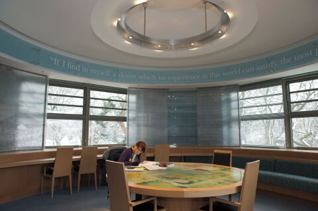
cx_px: 159
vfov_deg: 53.0
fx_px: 212
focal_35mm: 24
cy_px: 106
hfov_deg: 73.8
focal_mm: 24
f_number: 7.1
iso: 800
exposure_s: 1/60
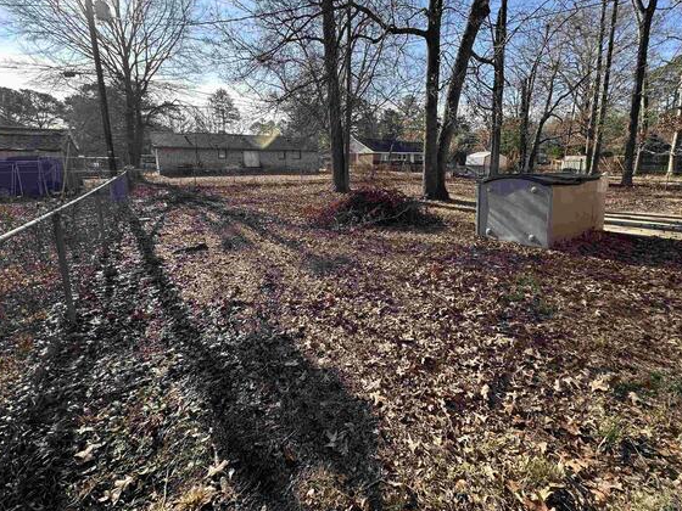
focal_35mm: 16
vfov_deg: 77.7
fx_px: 315
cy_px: 221
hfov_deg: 94.4
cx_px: 358
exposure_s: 1/433
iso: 40
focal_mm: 2.22
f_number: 2.2
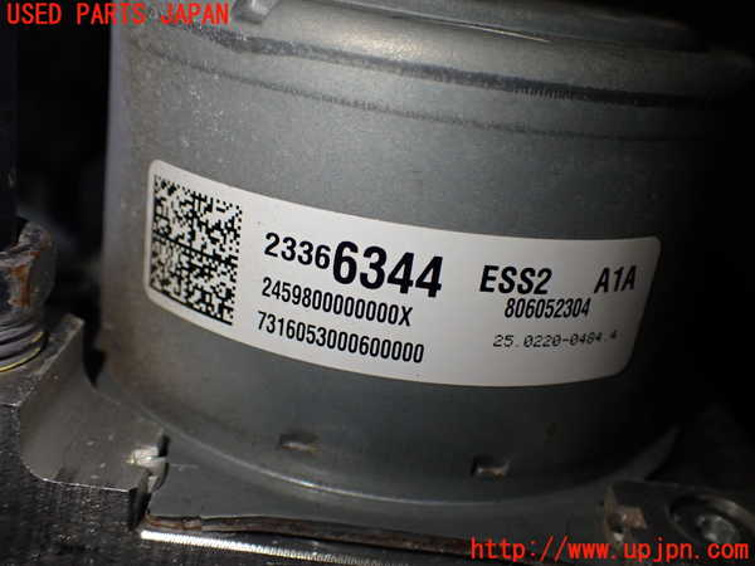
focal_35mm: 38
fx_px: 829
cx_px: 378
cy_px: 283
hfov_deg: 49.0
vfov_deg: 37.7
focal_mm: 6.83
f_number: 2.7
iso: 250
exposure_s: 1/160
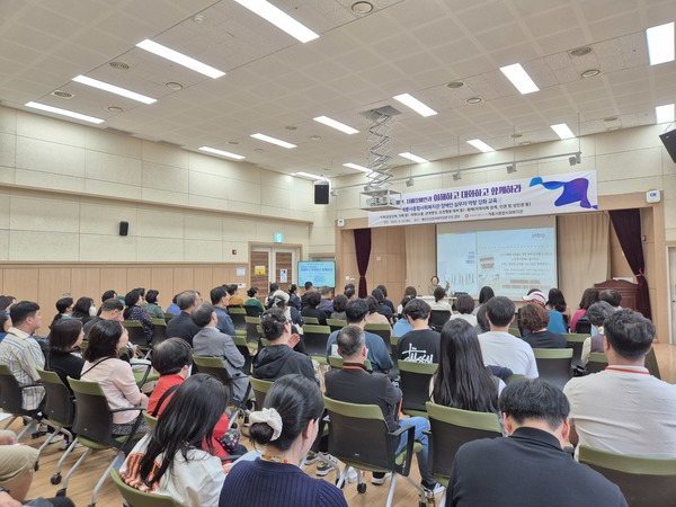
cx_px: 338
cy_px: 254
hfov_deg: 73.9
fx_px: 449
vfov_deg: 58.9
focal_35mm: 23
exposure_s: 1/120
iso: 100
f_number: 1.8
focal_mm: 5.4
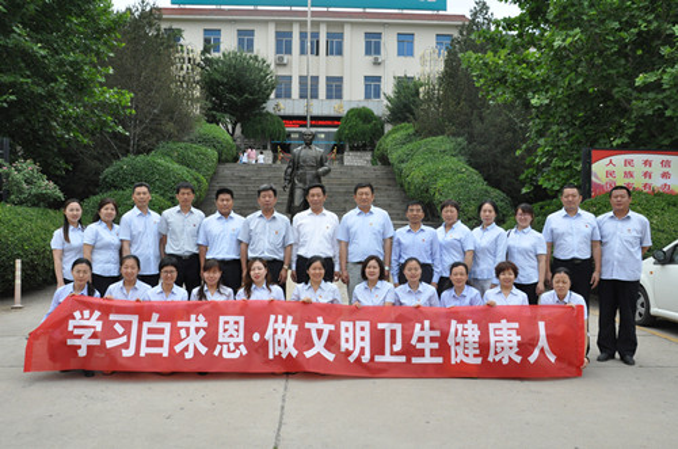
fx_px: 620
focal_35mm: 33
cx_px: 339
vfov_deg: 39.8
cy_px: 224
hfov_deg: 57.3
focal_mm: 22
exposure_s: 1/1000
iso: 1600
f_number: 16
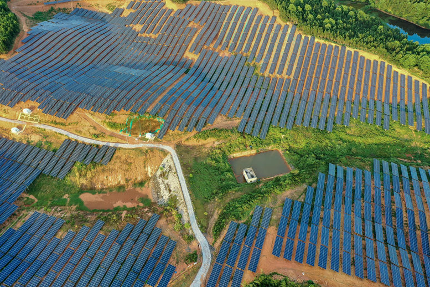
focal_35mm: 31
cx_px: 199
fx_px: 370
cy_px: 132
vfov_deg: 42.3
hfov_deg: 60.2
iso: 100
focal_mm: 10.26
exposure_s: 1/80
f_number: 4
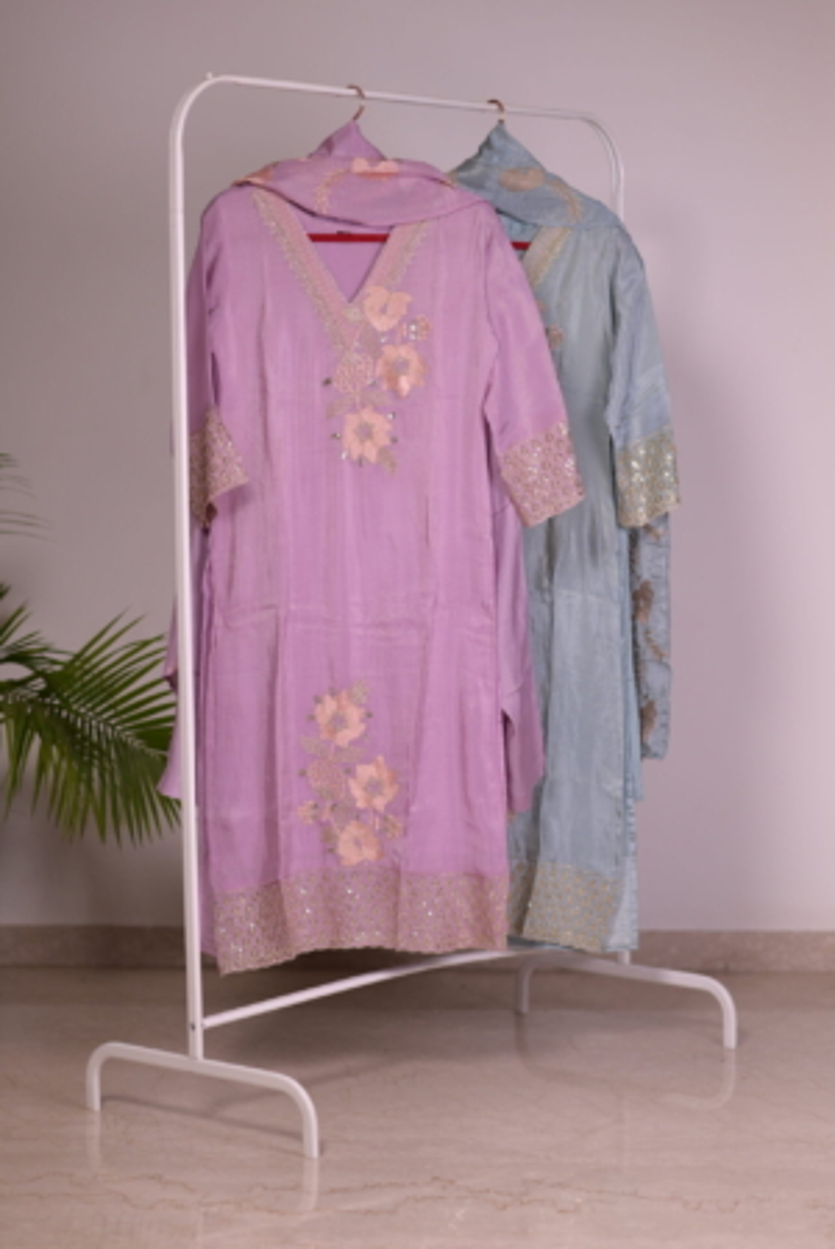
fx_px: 2953
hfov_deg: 16.1
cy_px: 624
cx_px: 418
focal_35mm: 85
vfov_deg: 23.9
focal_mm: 85
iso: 200
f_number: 2.5
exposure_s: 1/160
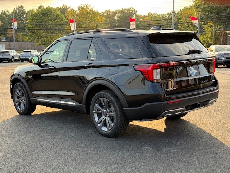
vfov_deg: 30.3
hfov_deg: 39.7
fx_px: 319
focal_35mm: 48
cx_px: 115
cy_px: 86
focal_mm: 6.76
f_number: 1.78
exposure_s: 1/519
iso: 80
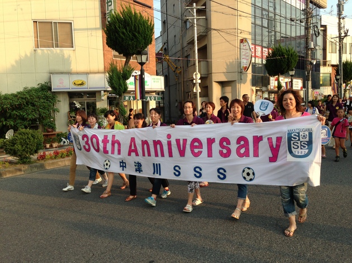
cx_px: 176
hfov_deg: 55.4
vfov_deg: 42.9
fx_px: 335
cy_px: 132
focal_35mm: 33
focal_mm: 4.13
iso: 50
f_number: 2.4
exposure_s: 1/294
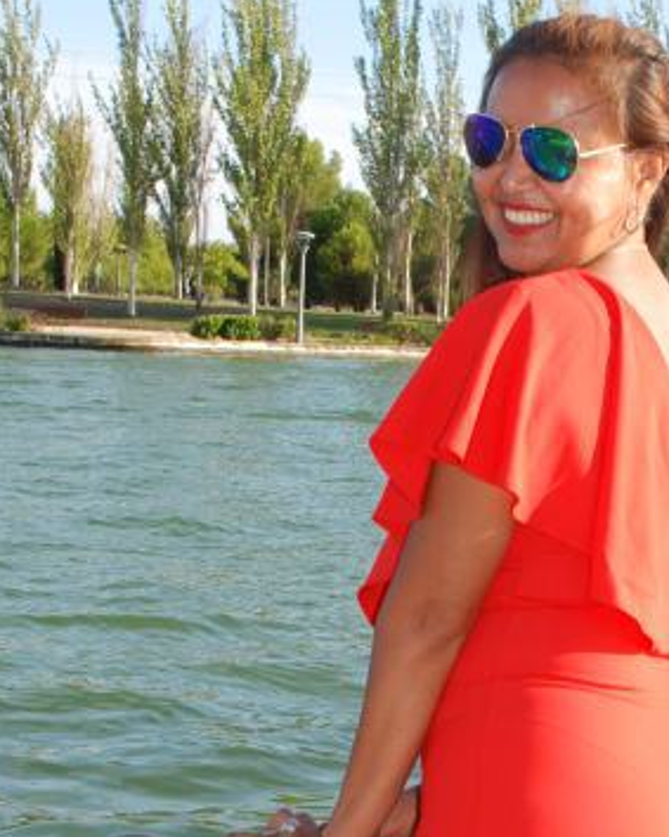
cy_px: 738
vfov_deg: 21.1
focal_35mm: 89
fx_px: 2204
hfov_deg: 17.1
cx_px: 532
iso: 200
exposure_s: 1/200
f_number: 7.1
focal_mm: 22
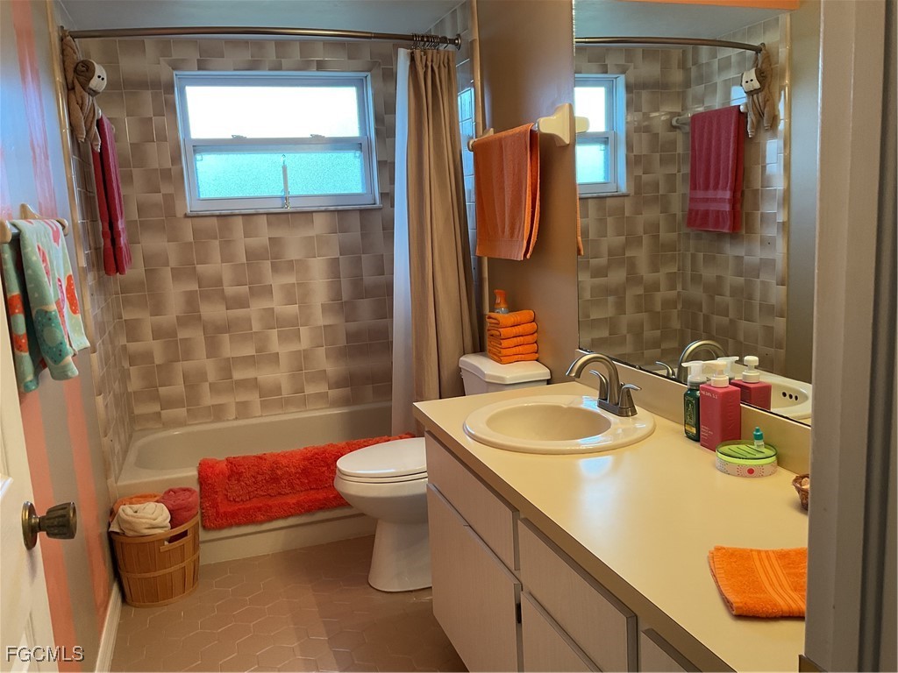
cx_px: 449
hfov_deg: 61.7
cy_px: 336
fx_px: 752
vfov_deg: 48.2
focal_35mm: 29
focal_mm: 3
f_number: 1.8
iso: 64
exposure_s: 1/60
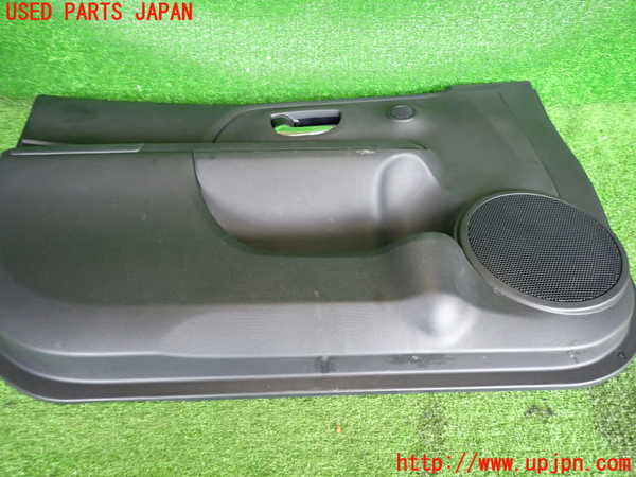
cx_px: 318
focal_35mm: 25
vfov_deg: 54.9
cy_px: 238
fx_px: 459
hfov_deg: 69.4
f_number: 2
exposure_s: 1/30
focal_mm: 4.5
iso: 400
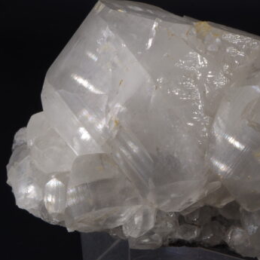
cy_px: 132
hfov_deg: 26.9
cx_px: 225
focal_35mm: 62
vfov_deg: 27.7
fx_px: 527
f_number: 5
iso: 100
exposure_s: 1/3.33
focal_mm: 28.13
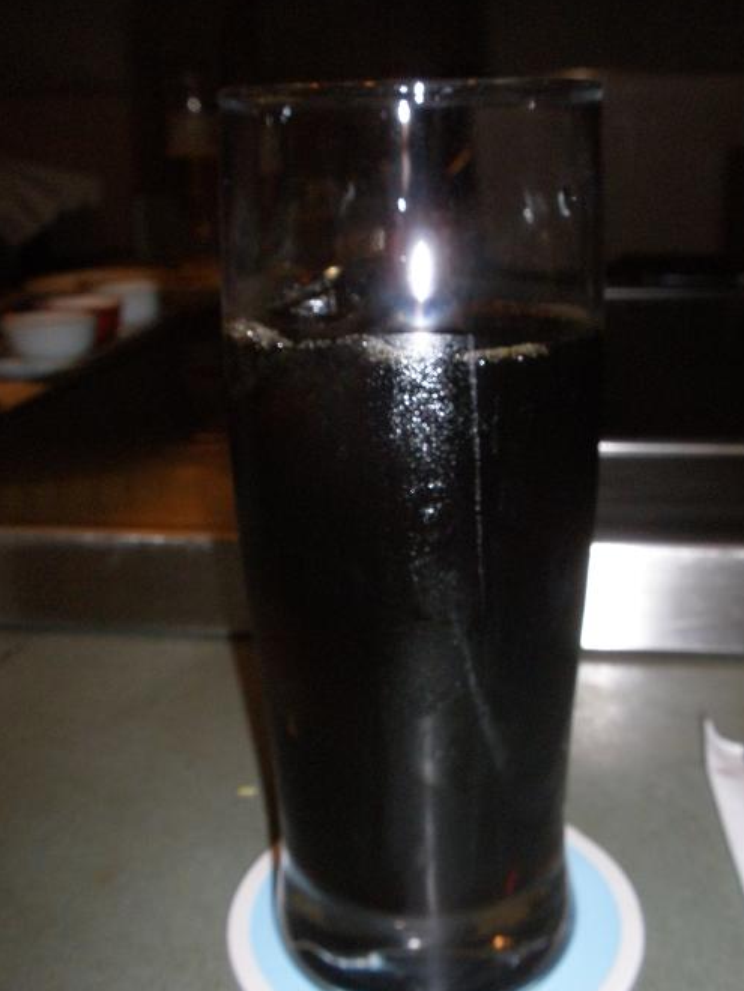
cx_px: 409
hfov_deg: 35.1
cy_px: 529
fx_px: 1174
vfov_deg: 45.7
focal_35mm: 41
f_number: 10
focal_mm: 6.6
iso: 200
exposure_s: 1/30
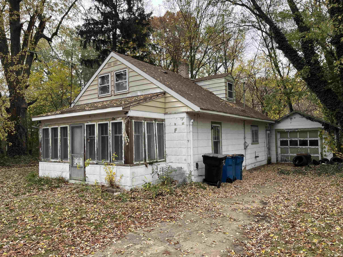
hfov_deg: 67.3
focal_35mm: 26
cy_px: 128
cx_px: 172
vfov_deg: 53.1
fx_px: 258
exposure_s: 1/140
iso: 32
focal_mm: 5.1
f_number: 1.6
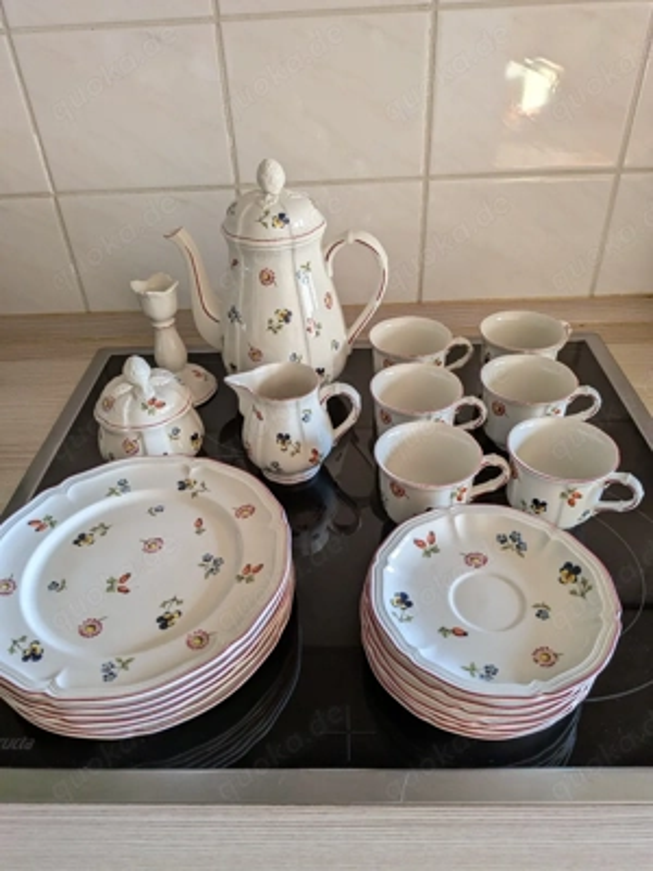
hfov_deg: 56.8
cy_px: 436
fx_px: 604
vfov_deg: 71.6
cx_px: 326
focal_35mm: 24
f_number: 1.7
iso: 42
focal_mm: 4.53
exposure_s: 1/25.1
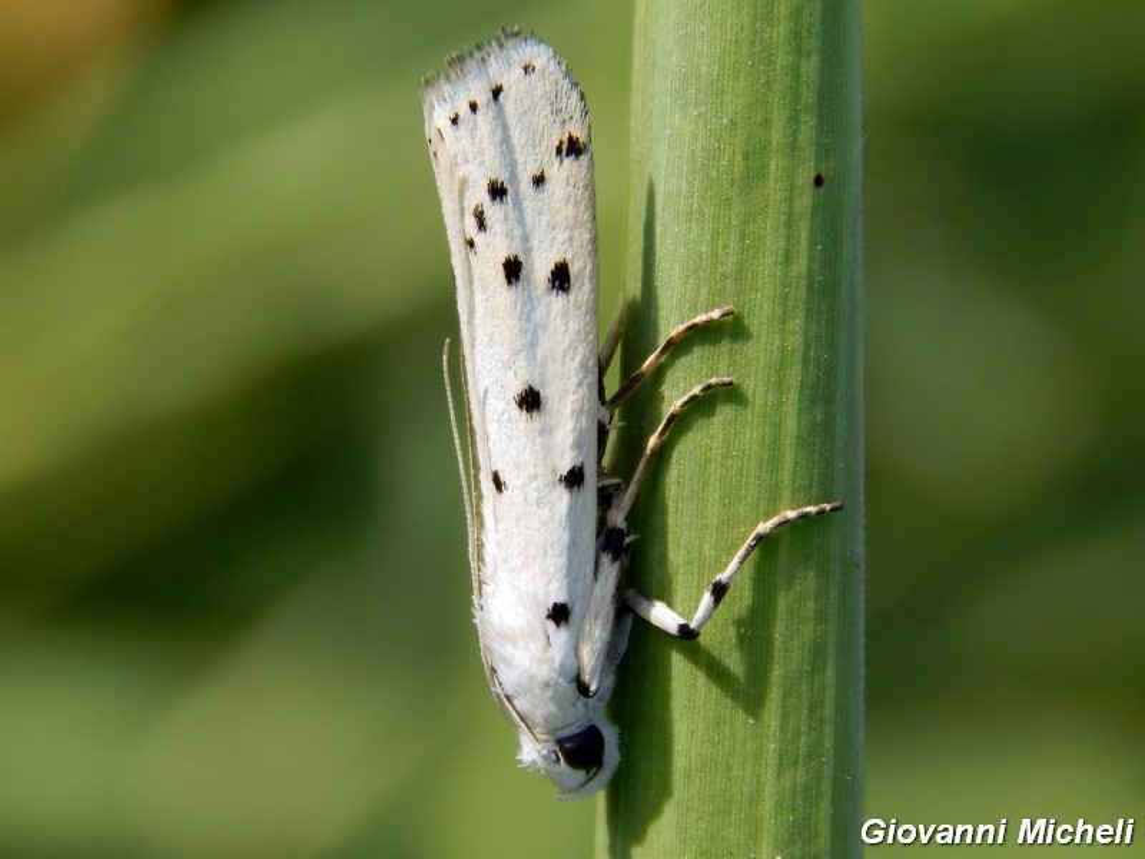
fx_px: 6086
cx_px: 572
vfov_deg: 8.1
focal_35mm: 184
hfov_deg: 10.7
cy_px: 430
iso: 125
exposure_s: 1/320
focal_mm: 32.8
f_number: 5.3
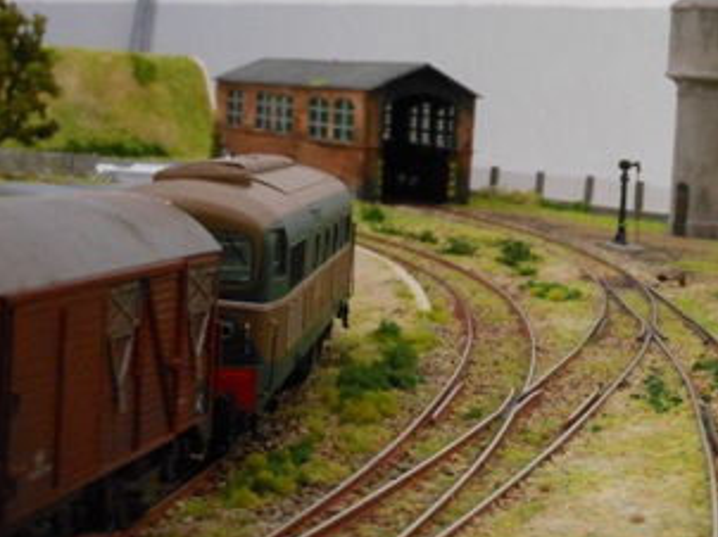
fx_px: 1451
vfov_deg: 20.9
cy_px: 204
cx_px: 682
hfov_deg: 26.6
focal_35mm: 70
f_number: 4
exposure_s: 1/30
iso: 400
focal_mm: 5.9
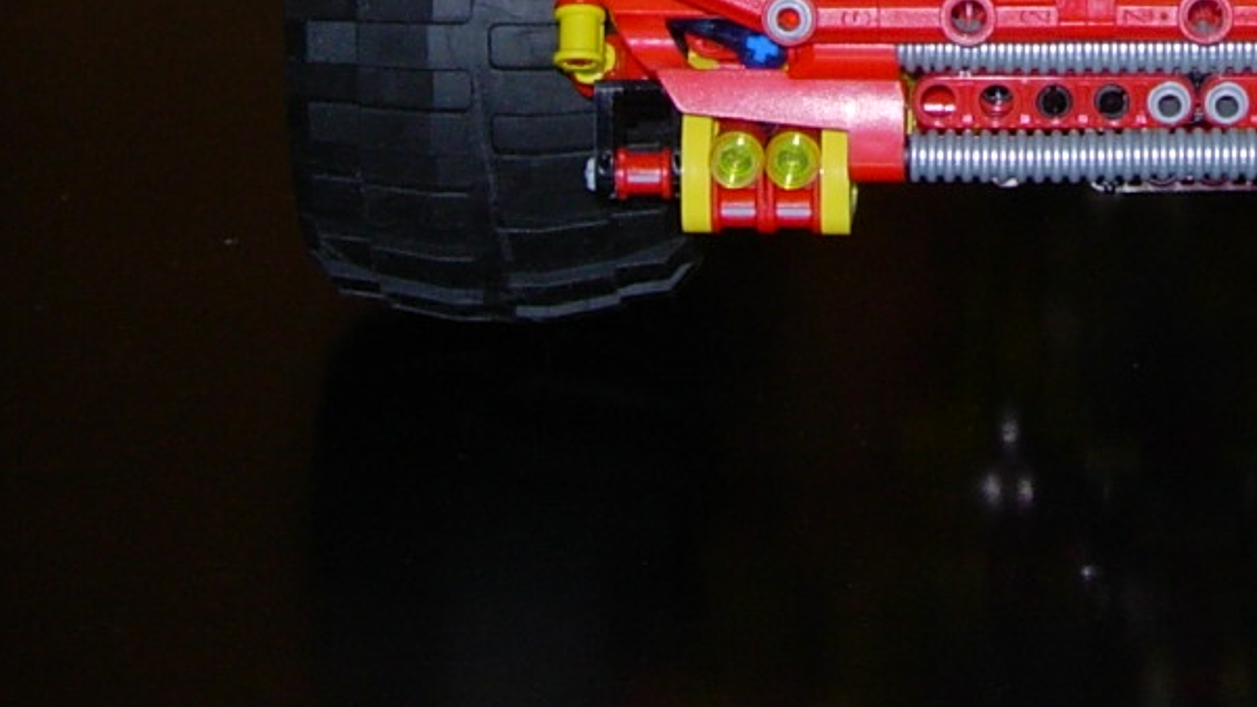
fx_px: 3966
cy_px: -439
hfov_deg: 17.8
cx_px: 1085
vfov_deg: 9.8
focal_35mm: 119
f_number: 2.9
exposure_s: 1/64
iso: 79
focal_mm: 8.5
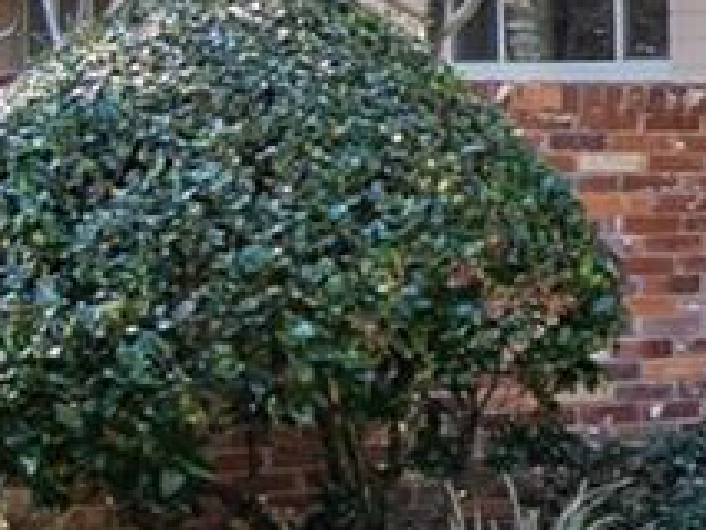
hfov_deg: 11.5
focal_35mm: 130
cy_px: 212
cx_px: 1866
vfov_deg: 11.4
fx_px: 2653
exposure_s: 1/60
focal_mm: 12
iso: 320
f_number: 11
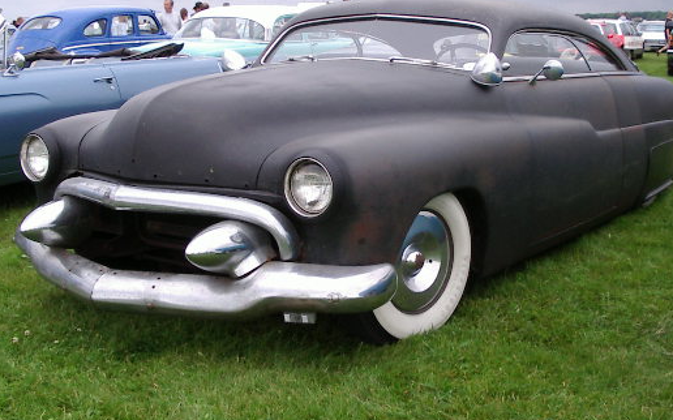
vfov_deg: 25.7
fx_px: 917
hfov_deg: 40.3
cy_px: 154
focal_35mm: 50
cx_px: 350
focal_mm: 5.8
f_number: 4.8
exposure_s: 1/250
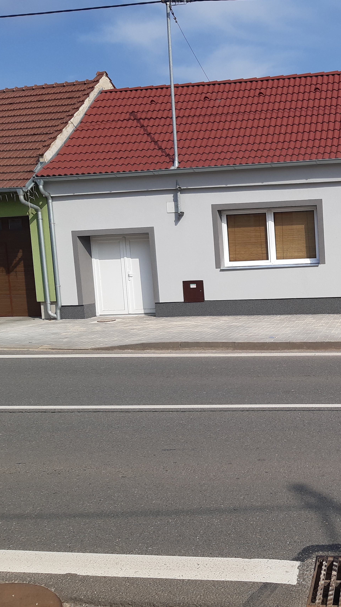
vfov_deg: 52.8
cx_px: 329
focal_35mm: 38
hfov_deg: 29.4
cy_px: 304
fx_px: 611
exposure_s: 1/2660
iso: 40
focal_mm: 3.92
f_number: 1.7
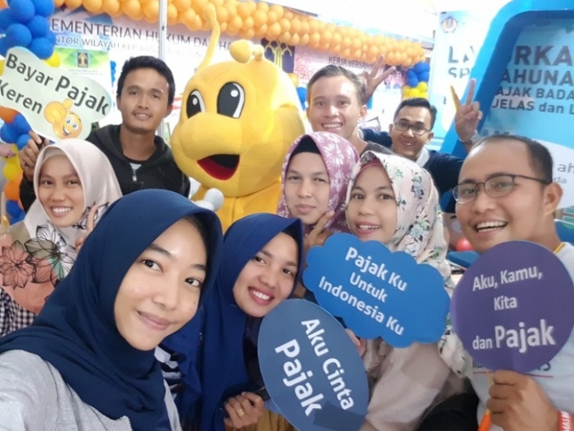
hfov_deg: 69.4
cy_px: 216
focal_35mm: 25
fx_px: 415
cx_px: 287
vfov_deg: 54.9
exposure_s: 1/13
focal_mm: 2.95
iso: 500
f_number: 1.7
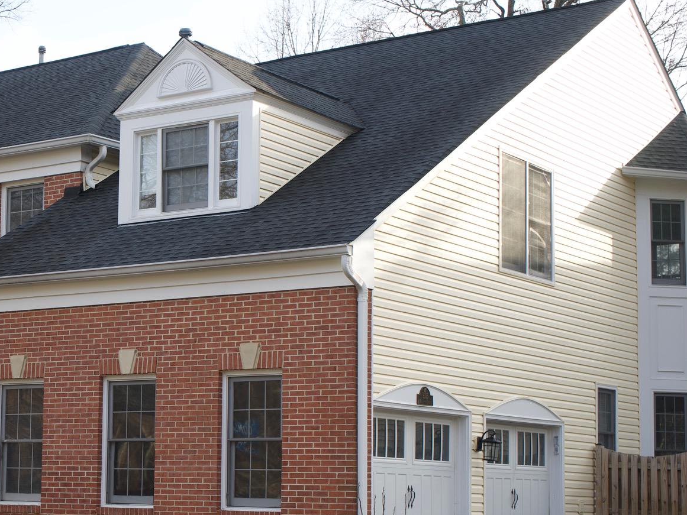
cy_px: 325
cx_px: 89
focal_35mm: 78
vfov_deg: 18.9
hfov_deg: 24.4
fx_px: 1548
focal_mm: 46
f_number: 4.5
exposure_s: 1/200
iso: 100
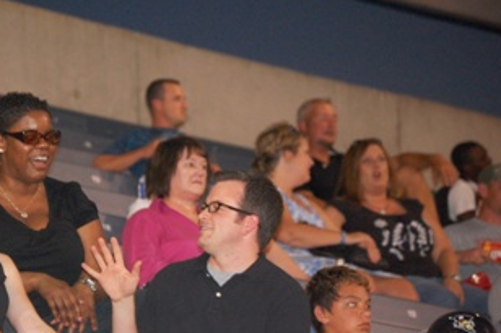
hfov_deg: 9.0
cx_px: 145
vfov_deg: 6.0
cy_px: 227
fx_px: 3171
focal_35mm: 228
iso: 1600
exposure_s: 1/60
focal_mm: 105
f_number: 4.8
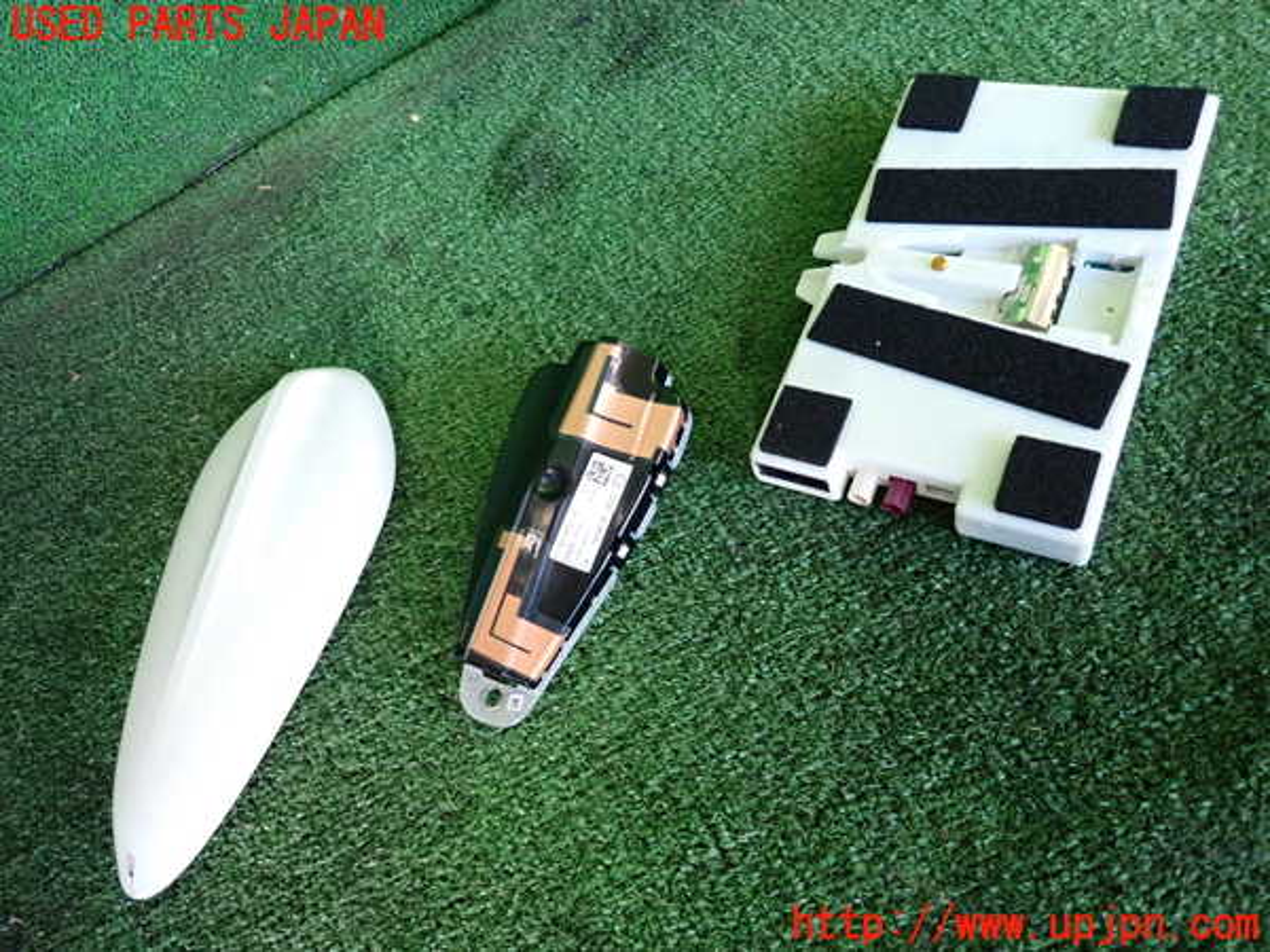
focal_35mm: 25
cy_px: 476
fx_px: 917
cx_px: 635
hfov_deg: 69.4
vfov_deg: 54.9
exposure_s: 1/125
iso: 640
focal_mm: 4.5
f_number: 2
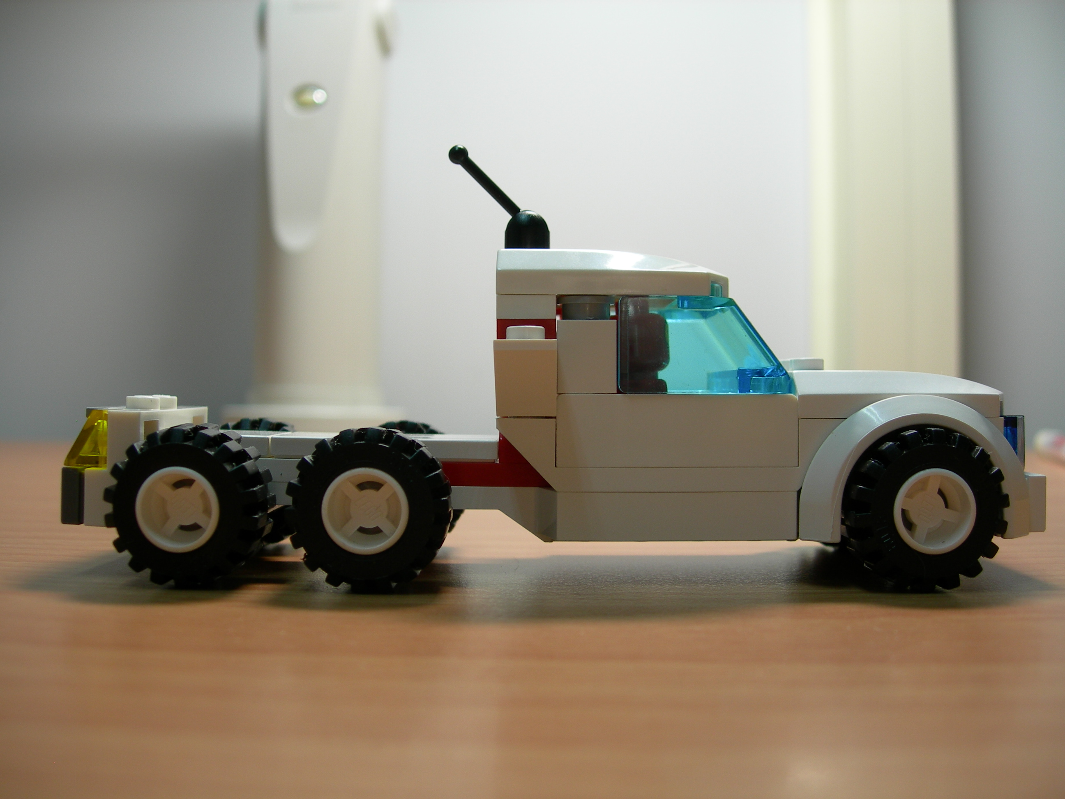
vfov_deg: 37.7
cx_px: 532
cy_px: 400
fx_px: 1169
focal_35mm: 38
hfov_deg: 49.0
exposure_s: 1/30
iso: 50
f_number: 2.8
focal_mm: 7.8
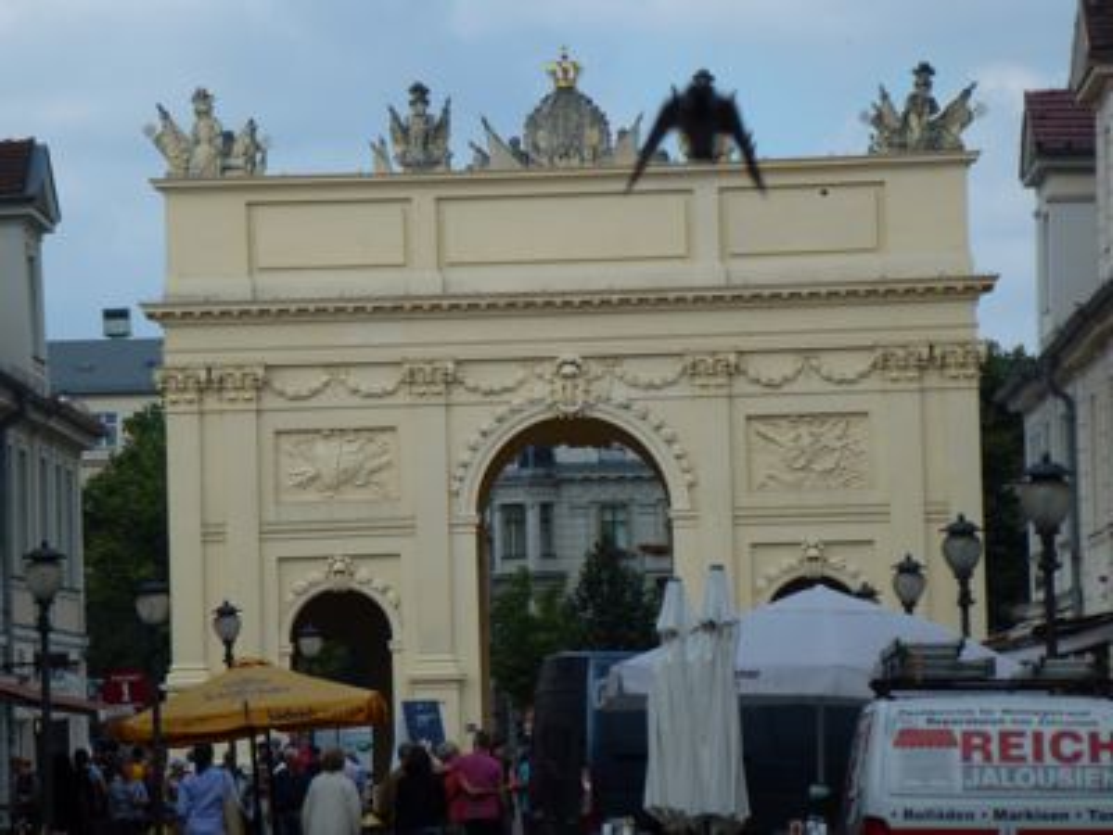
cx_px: 556
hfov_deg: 10.7
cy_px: 418
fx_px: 5948
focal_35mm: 185
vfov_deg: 8.0
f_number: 5.4
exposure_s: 1/500
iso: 100
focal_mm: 30.1
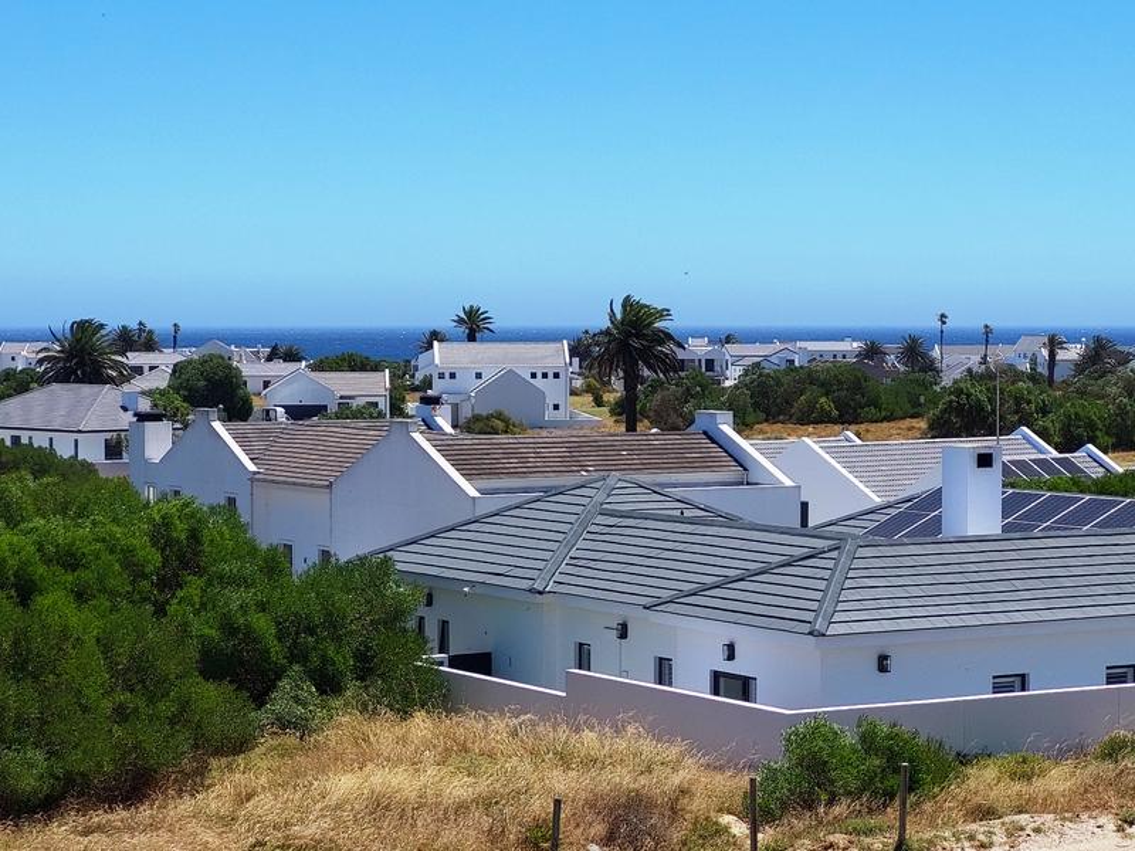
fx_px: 2492
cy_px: 426
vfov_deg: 19.4
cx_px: 568
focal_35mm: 76
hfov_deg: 25.7
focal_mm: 7.12
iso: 40
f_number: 2.4
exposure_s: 1/1478
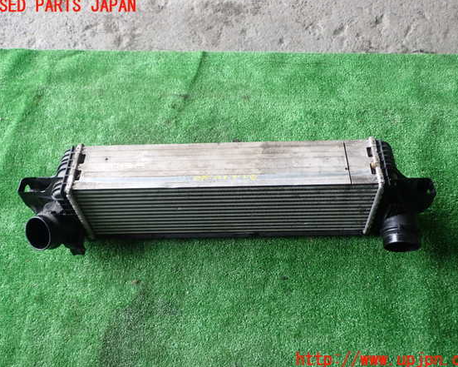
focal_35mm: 34
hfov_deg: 52.8
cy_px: 183
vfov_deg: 43.4
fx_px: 461
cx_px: 234
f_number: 2.4
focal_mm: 5.79
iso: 125
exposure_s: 1/60
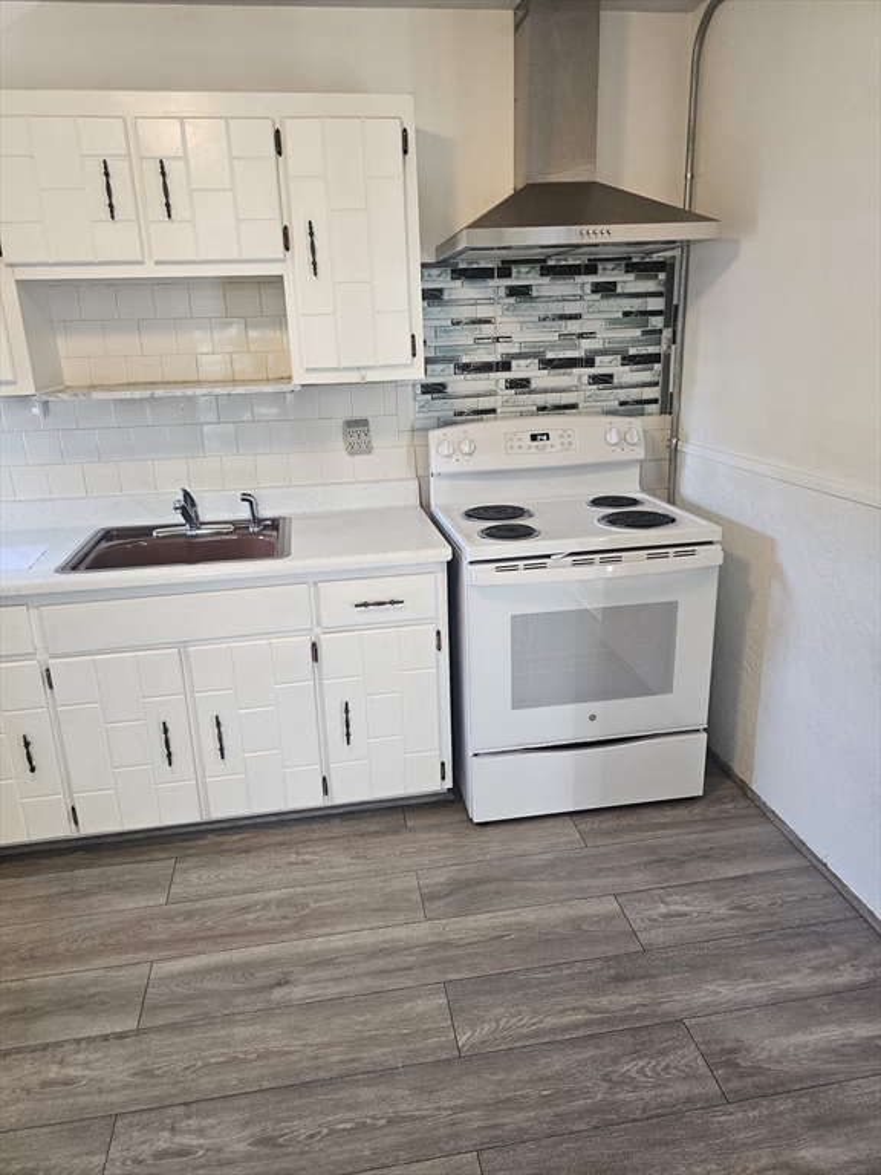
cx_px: 440
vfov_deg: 73.9
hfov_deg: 58.9
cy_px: 588
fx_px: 780
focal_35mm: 23
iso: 250
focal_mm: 6.3
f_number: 1.7
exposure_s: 1/120
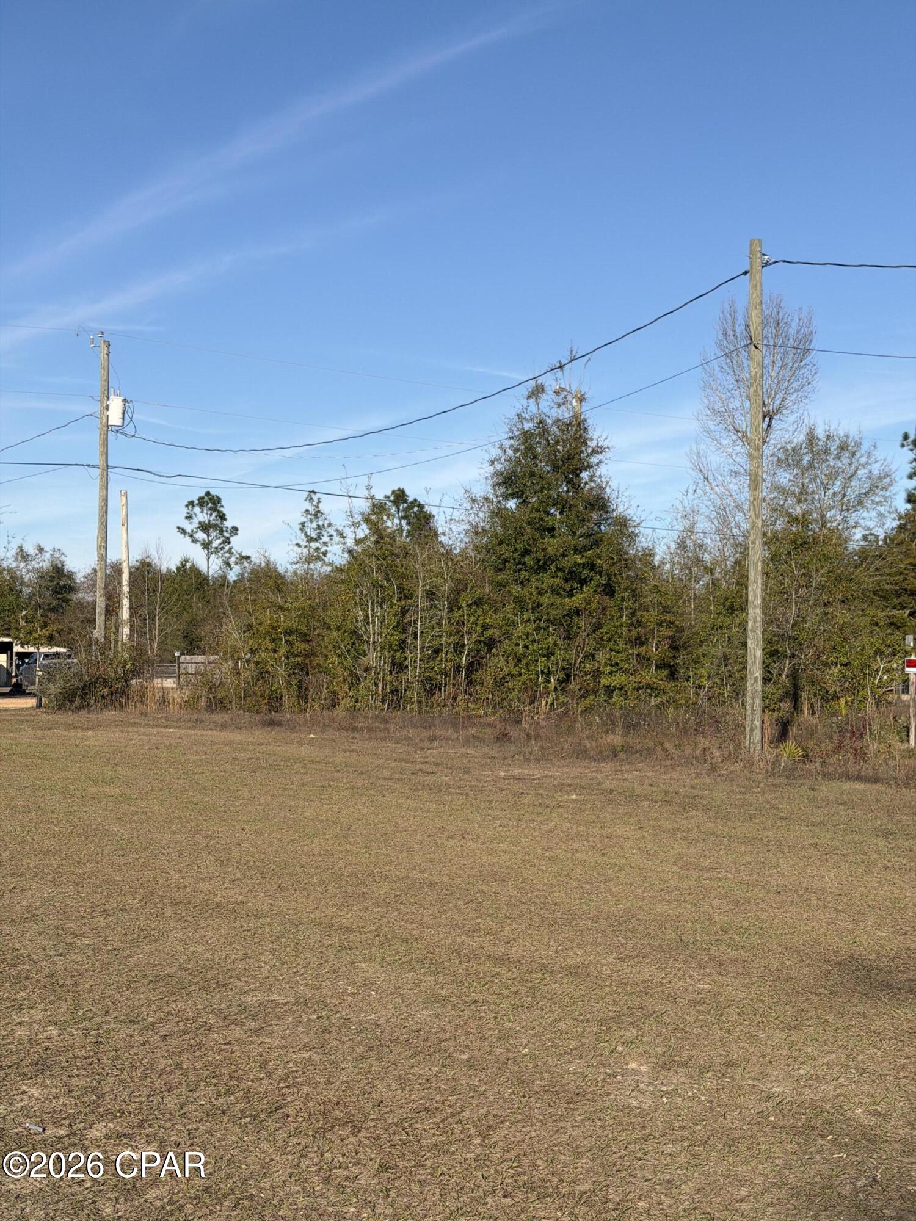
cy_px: 610
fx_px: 1694
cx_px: 458
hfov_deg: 30.3
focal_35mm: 48
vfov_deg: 39.7
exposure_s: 1/6536
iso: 64
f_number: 1.78
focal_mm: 6.76
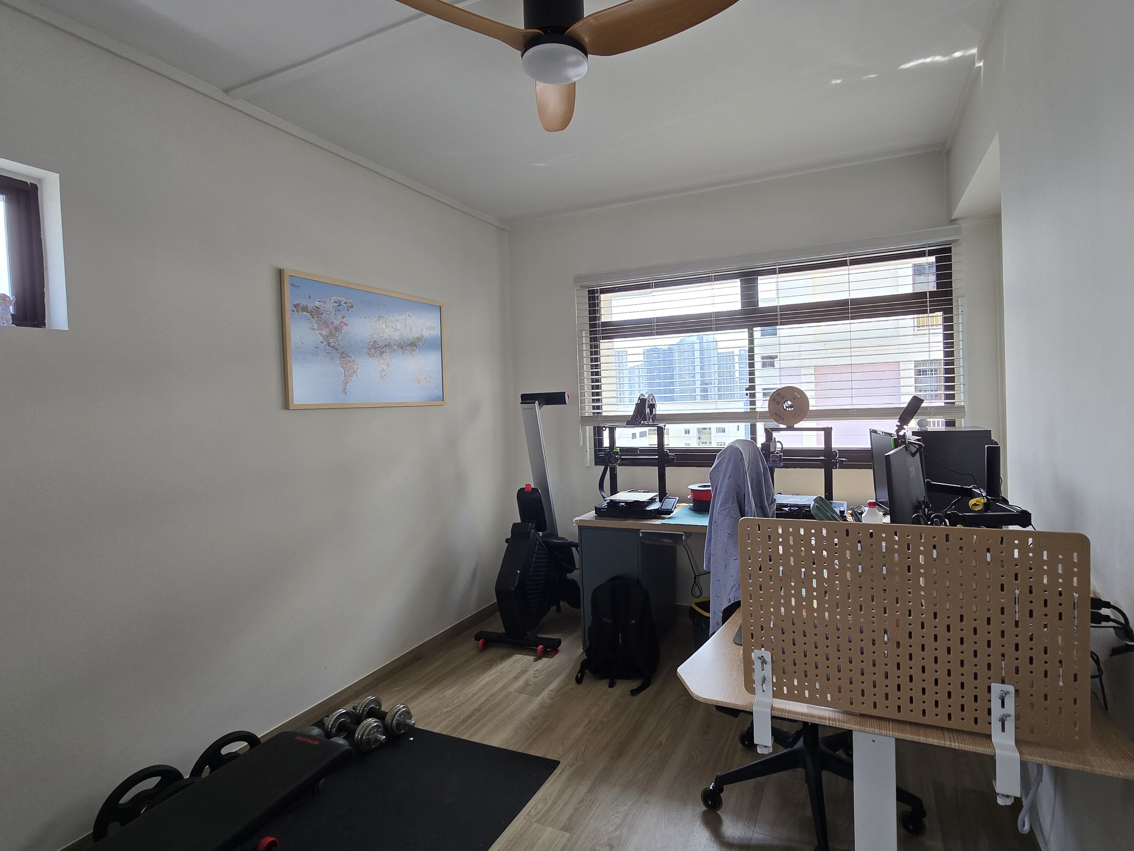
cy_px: 418
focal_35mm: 16
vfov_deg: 78.1
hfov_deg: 94.3
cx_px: 610
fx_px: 524
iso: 64
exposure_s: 1/50
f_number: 2.2
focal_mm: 2.2
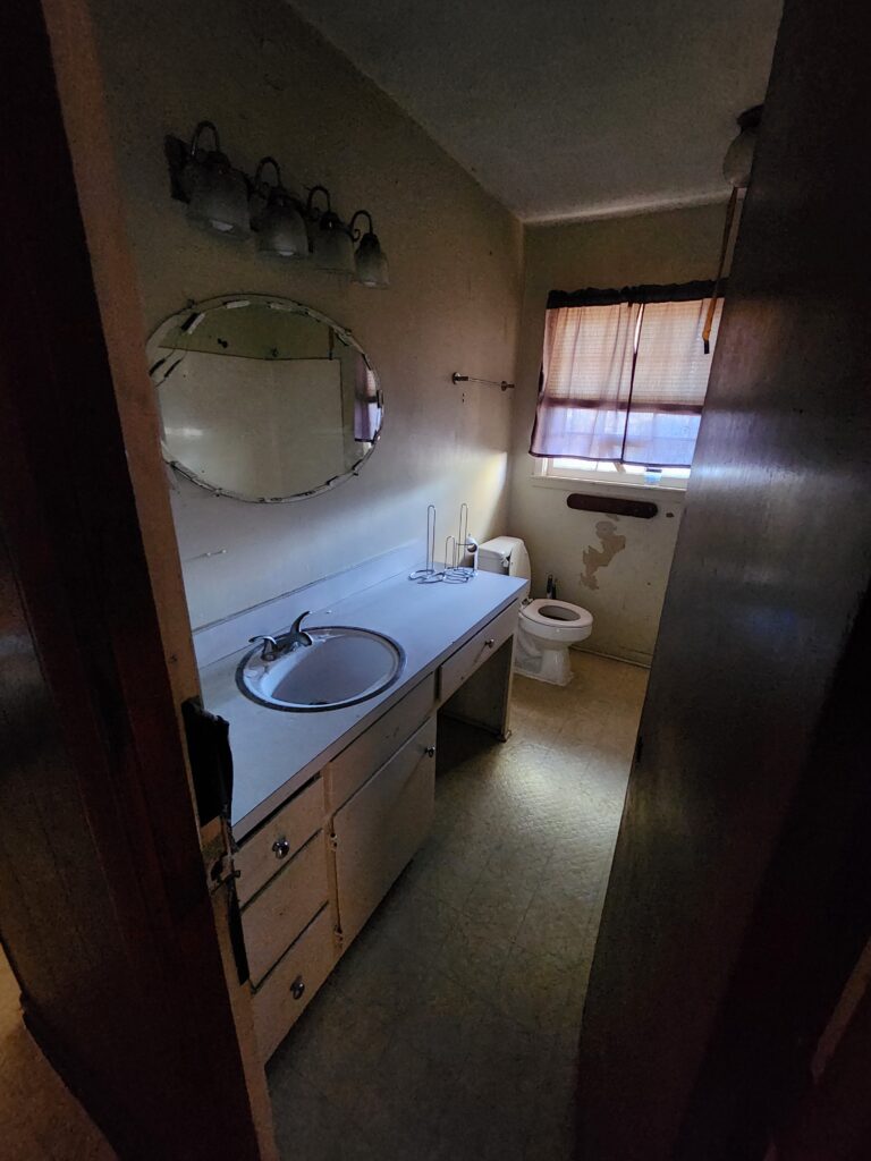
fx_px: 436
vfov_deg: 106.2
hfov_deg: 89.9
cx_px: 436
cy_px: 580
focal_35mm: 13
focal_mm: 2.2
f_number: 2.2
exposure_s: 1/24
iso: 1600
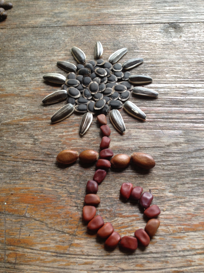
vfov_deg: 51.4
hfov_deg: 39.7
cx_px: 105
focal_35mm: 36
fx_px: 283
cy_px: 139
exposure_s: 1/20
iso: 50
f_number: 2.4
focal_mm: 4.28
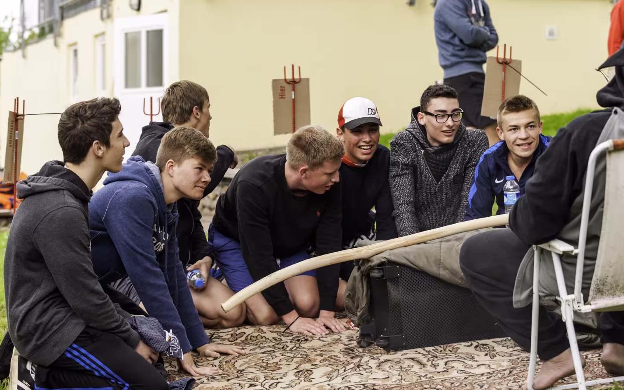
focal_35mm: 72
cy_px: 187
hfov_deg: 28.6
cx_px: 310
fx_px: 1224
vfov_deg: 18.1
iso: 640
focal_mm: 70
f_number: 3.5
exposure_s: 1/500
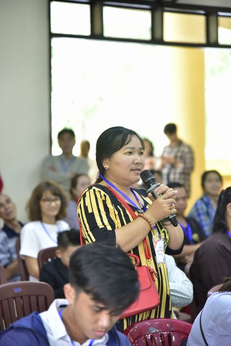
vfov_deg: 17.1
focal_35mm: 120
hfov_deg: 11.4
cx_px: 116
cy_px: 173
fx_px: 1154
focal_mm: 120
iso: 2000
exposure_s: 1/40
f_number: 4
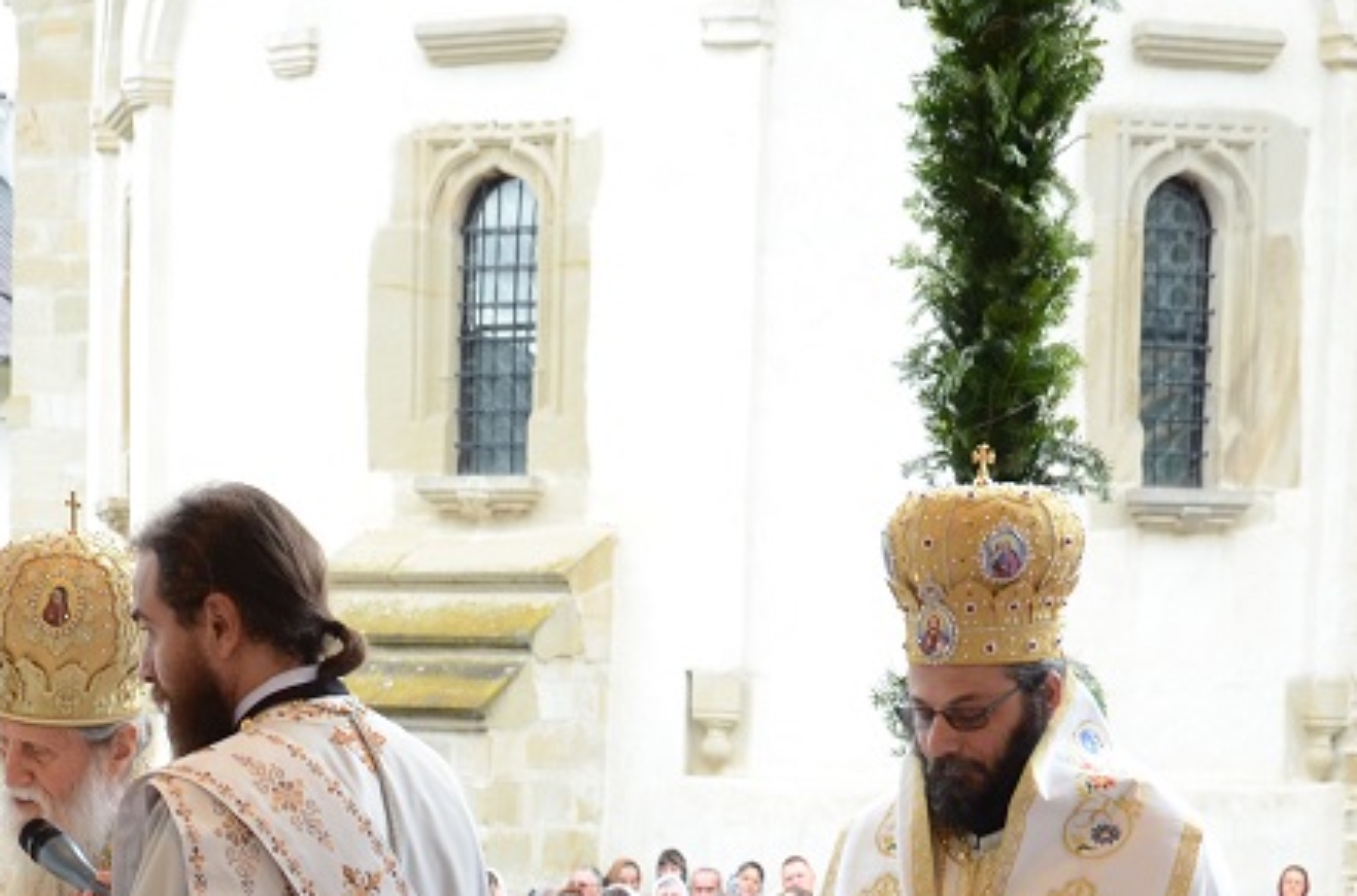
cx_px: 352
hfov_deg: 16.6
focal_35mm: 123
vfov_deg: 10.8
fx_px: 4623
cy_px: 1180
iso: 400
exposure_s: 1/100
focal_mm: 30
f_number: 5.6
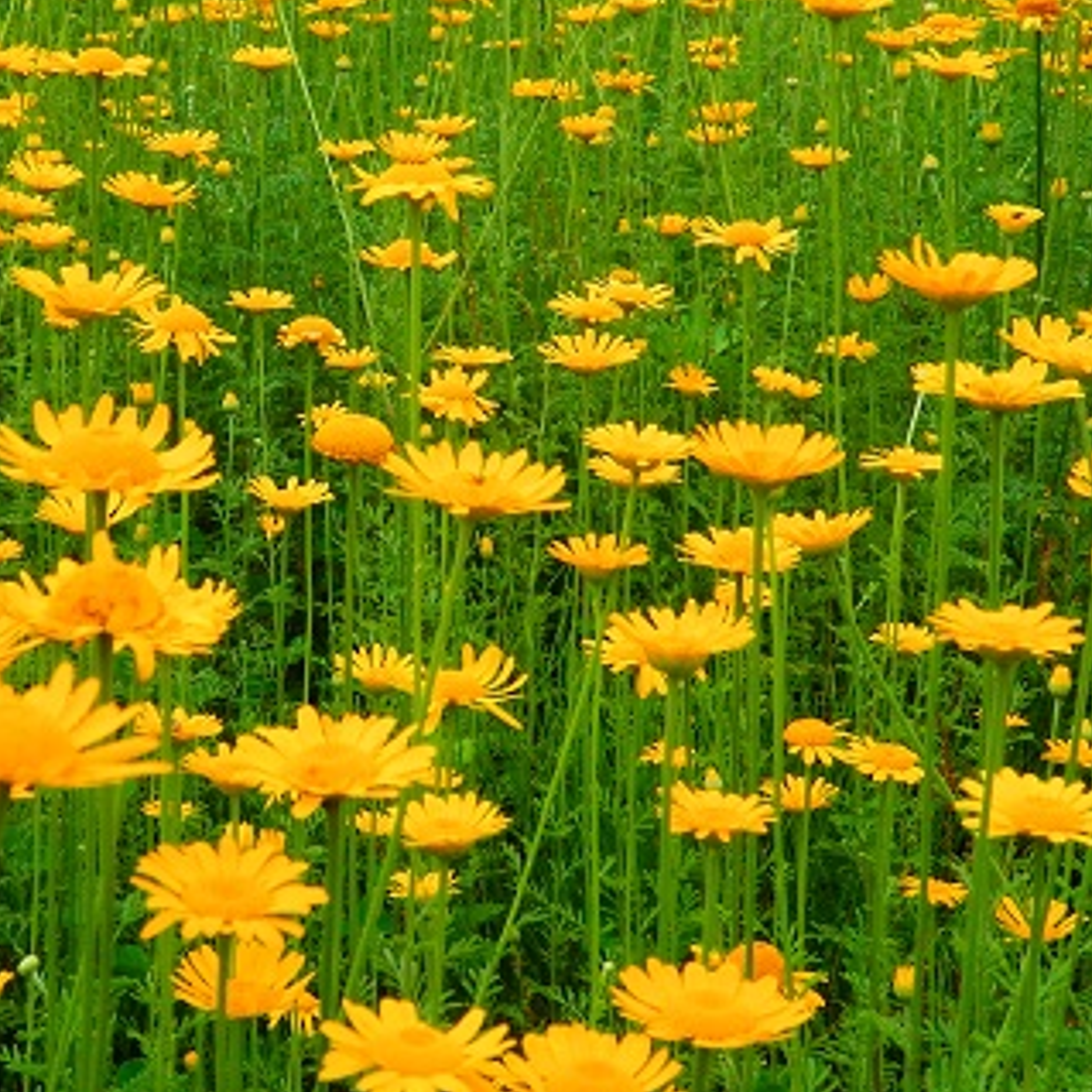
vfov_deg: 20.8
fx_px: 2962
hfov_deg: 20.8
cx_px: 315
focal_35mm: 83
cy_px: 353
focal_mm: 7.3
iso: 80
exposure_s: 1/400
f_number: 3.7
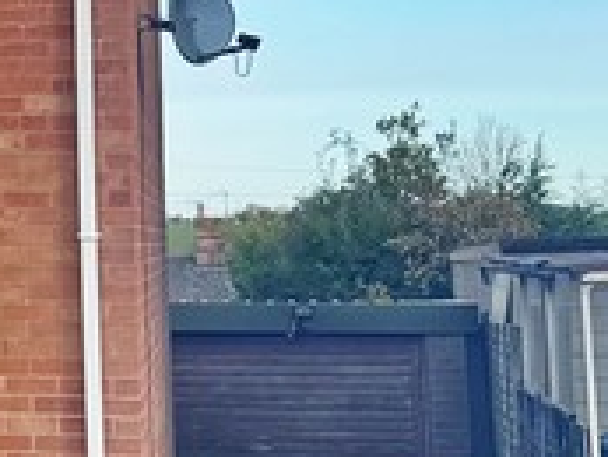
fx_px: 2496
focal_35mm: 142
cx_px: -566
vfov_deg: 10.4
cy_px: 39
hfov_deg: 12.4
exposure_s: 1/2959
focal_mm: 6.76
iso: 80
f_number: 1.78
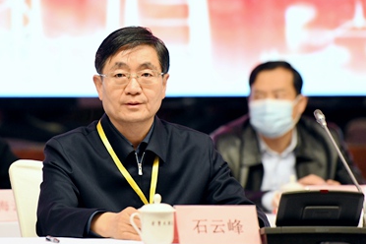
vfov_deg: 4.3
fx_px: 3284
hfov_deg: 6.4
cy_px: 72
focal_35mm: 323
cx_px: 120
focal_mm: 200
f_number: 2.8
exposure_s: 1/250
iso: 2500
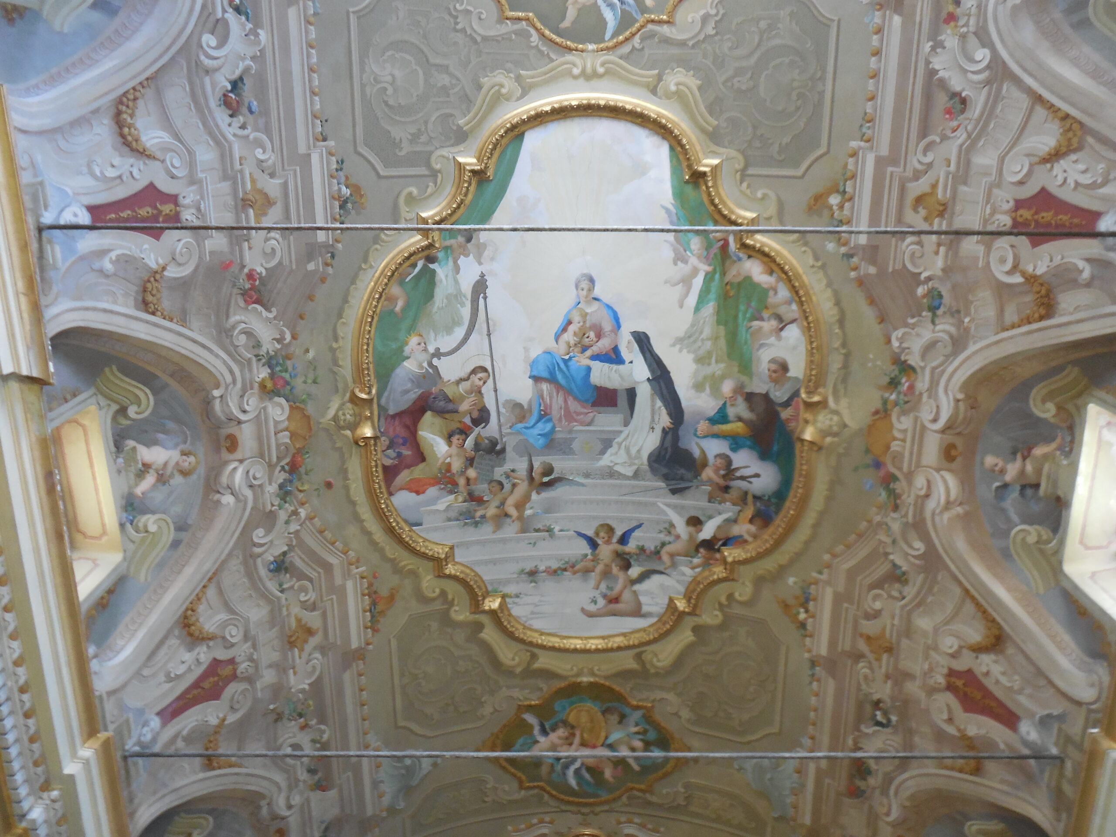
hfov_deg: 61.7
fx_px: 935
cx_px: 558
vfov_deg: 48.2
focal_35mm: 29
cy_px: 418
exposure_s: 1/10
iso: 400
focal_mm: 5.2
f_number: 4
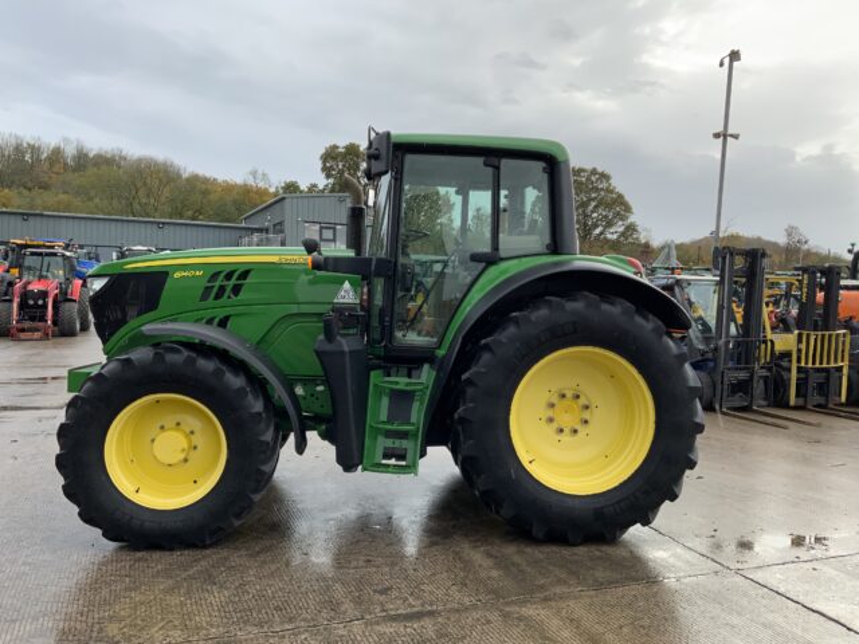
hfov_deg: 61.7
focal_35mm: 29
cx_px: 430
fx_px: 720
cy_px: 322
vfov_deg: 48.2
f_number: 1.8
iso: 16
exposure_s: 1/519
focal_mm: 3
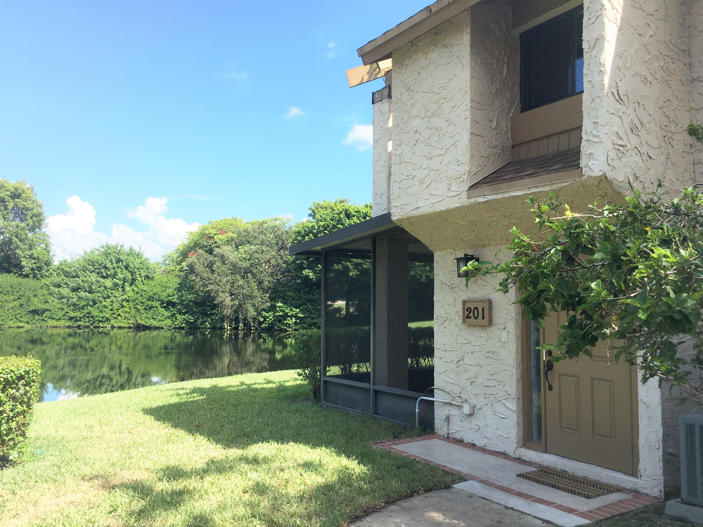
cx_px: 352
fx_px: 589
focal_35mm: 29
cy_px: 264
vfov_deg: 48.2
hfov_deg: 61.7
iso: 25
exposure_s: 1/986
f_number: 2.2
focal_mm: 4.15
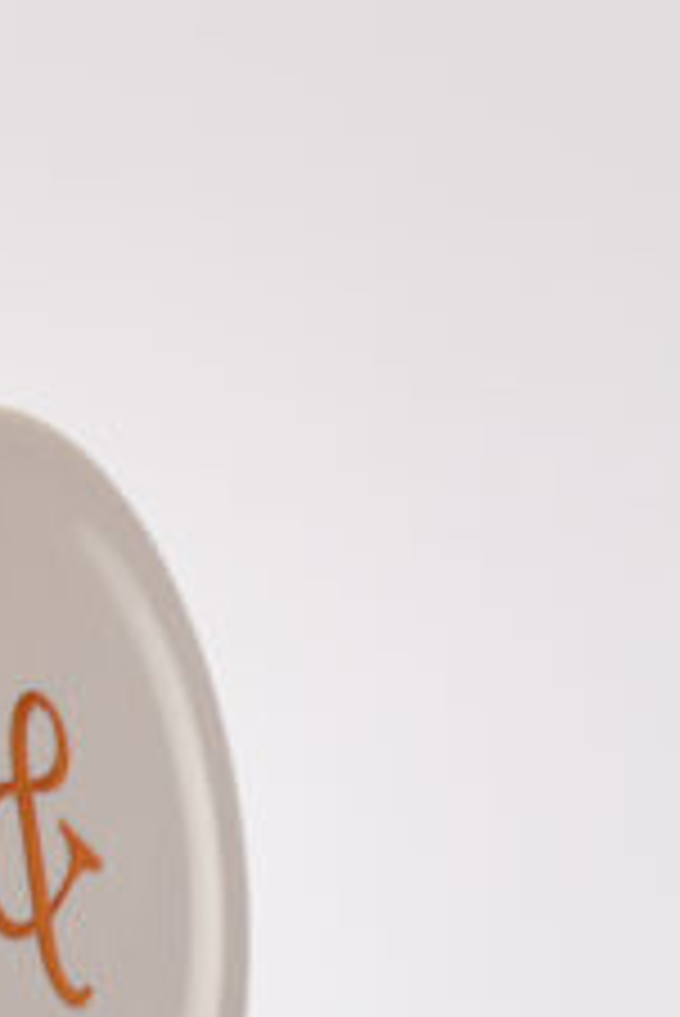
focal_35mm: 476
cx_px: -743
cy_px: -20
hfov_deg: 2.9
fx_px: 13465
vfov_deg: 4.3
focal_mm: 105
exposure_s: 1/160
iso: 64
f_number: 22
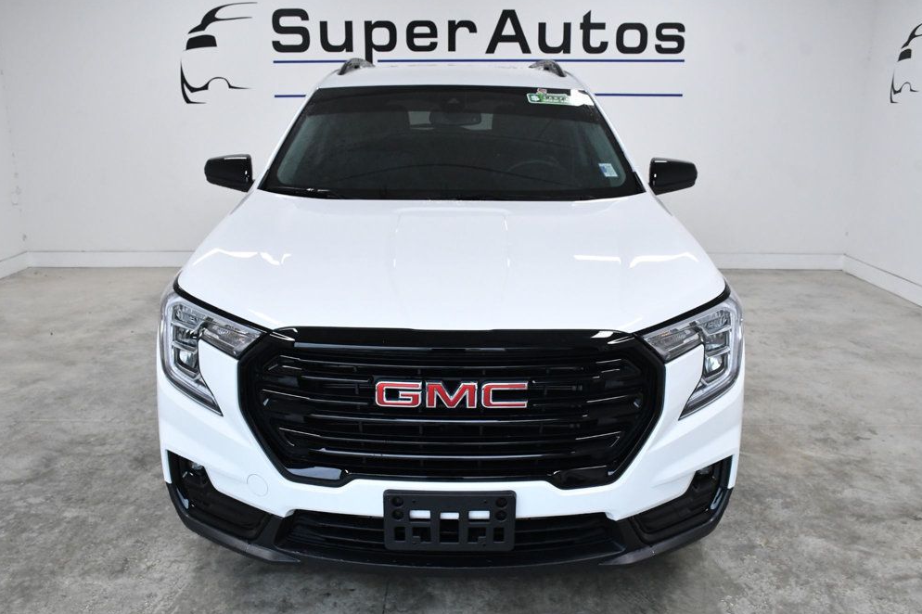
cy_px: 311
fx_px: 870
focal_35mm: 34
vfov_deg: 38.9
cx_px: 456
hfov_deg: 55.8
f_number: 9
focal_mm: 22
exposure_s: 1/320
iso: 2500
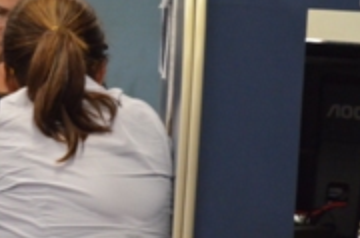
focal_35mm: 374
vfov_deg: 3.7
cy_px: 67
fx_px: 3730
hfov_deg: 5.5
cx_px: -10
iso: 4000
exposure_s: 1/100
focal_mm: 112
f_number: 5.6
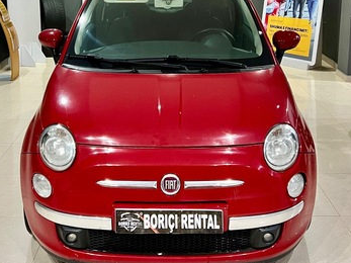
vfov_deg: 51.3
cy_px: 132
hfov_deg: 65.3
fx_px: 274
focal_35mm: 27
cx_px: 173
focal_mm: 5.7
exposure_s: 1/25
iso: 500
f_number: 1.5
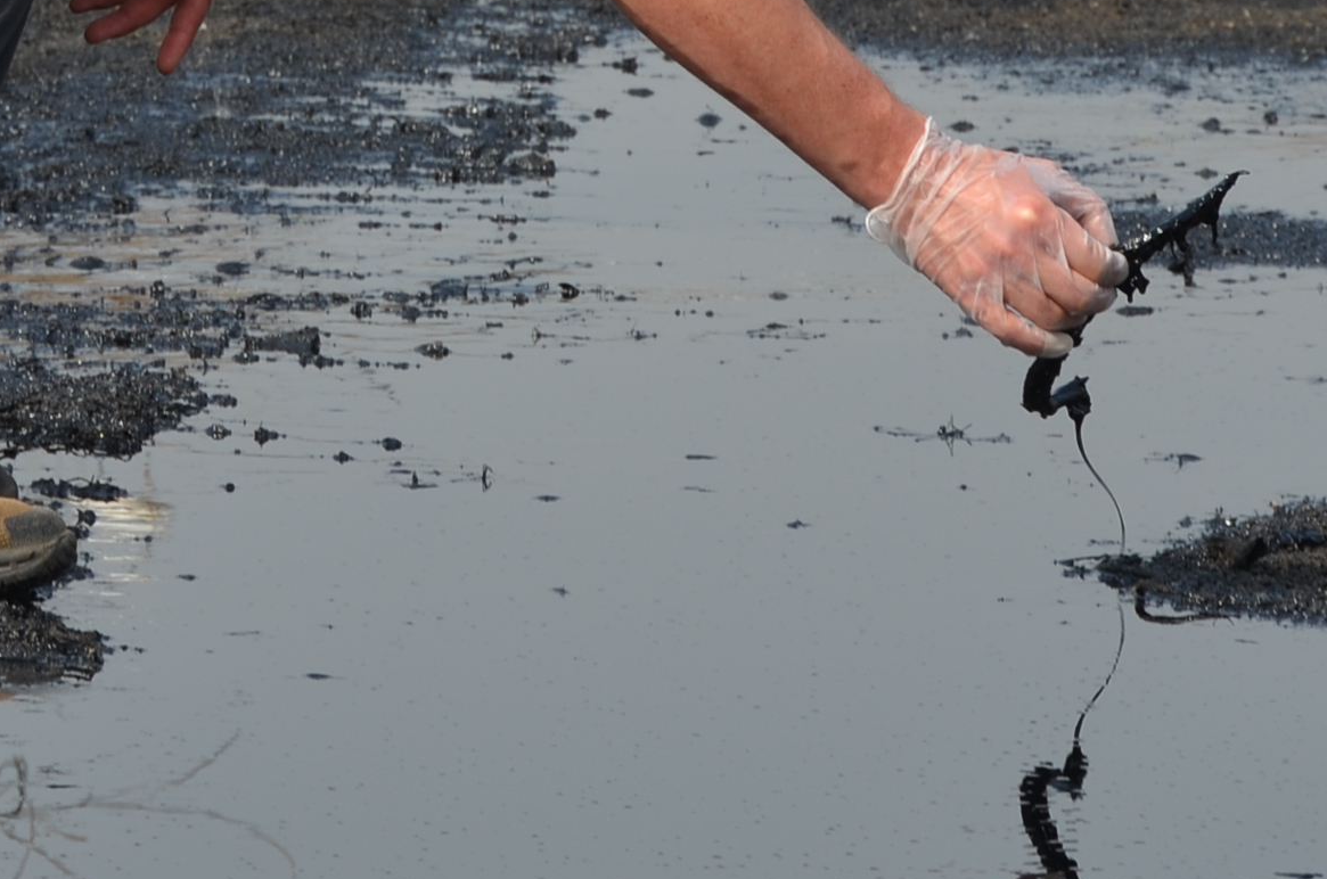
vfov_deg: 4.1
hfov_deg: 6.2
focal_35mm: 333
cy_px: -427
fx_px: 12251
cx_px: 224
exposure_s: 1/250
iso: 100
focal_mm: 70
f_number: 8
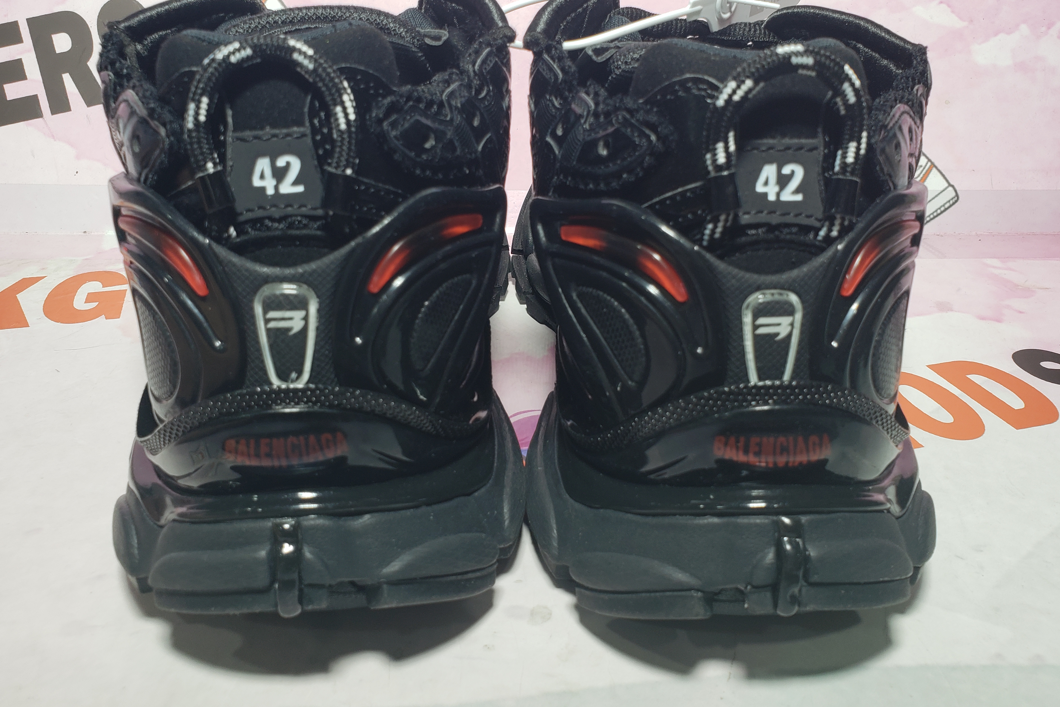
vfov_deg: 44.8
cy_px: 305
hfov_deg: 63.7
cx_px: 517
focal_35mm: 29
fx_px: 854
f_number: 2.4
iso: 50
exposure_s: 1/101
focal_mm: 4.3
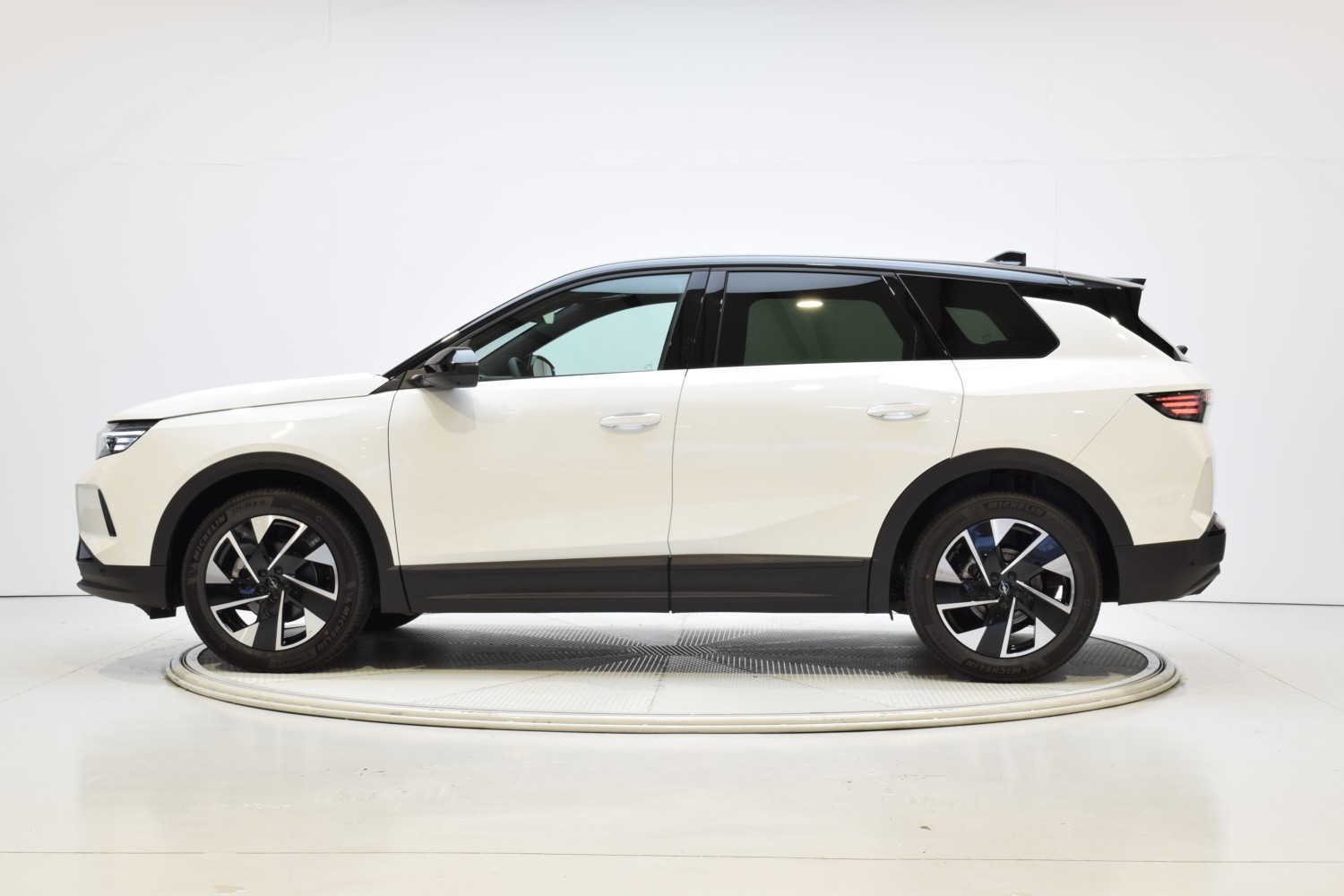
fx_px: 2128
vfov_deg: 23.8
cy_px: 448
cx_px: 672
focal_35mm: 57
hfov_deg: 35.1
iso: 100
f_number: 10
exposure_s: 1/3
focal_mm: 38
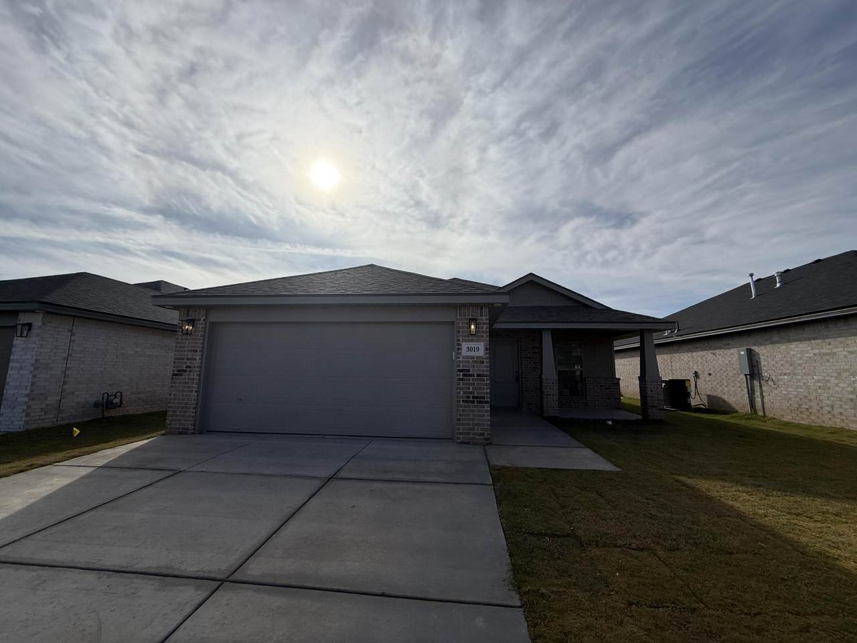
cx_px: 428
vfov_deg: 85.7
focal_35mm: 14
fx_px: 347
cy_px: 322
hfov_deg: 102.1
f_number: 2.2
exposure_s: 1/6173
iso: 50
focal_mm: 2.22
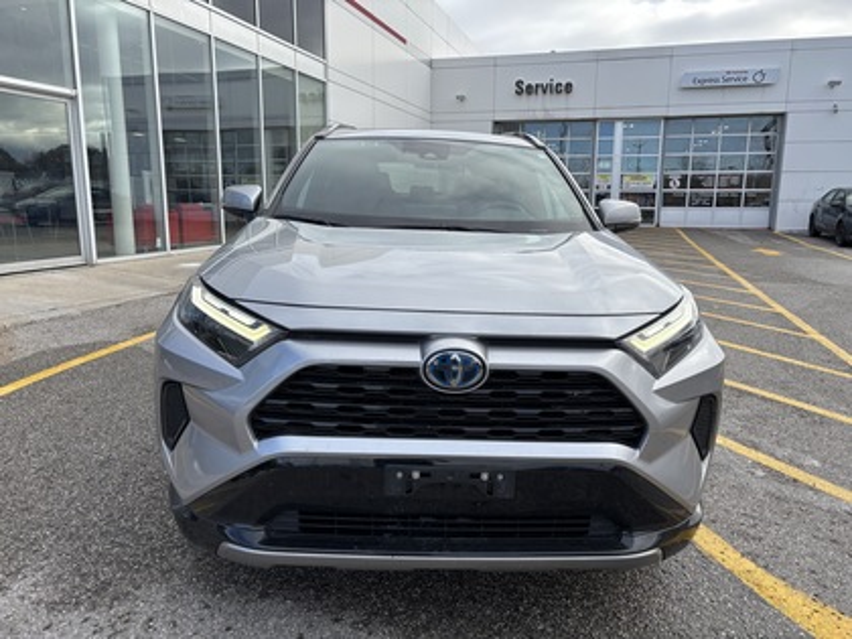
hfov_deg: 67.3
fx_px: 640
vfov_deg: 53.1
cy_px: 320
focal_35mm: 26
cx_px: 426
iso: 50
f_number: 1.6
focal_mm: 5.96
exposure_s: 1/1876
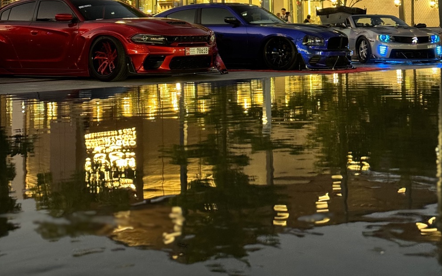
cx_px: 221
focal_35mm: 68
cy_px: -8
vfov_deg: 18.6
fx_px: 819
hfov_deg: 30.2
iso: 320
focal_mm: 6.86
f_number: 1.78
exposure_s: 1/33
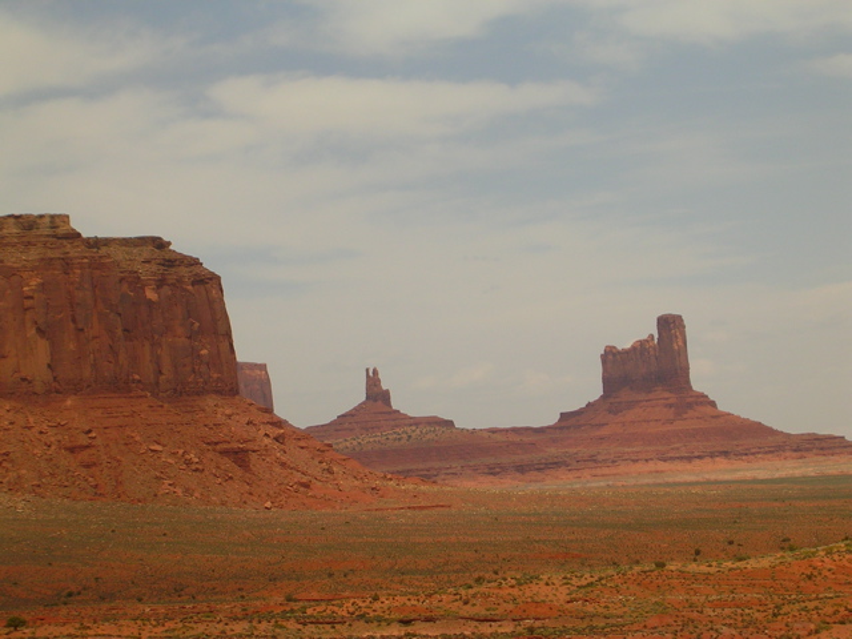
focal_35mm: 115
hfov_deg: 17.1
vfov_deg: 12.9
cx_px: 426
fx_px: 2830
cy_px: 320
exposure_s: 1/656
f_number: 4.9
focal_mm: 17.4
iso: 50
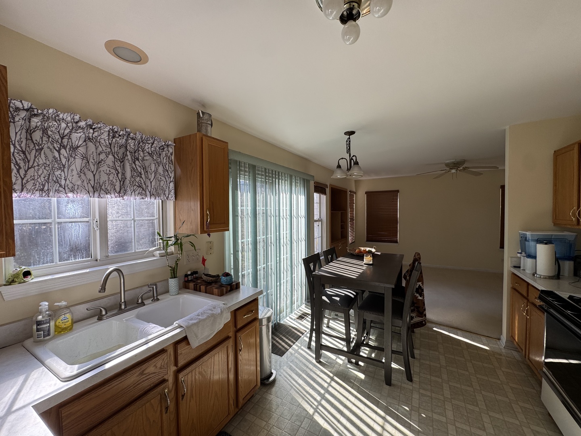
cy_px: 218
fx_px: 235
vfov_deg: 85.7
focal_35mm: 14
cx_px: 290
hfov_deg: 102.1
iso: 40
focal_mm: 2.22
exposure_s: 1/199
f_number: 2.2
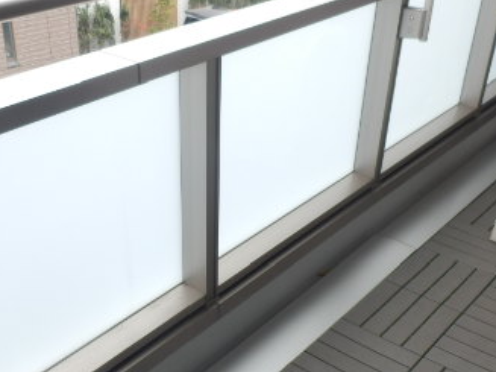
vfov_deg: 30.5
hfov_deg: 40.2
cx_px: 190
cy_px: 264
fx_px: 673
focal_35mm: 47
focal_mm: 4.2
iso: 80
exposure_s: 1/100
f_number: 3
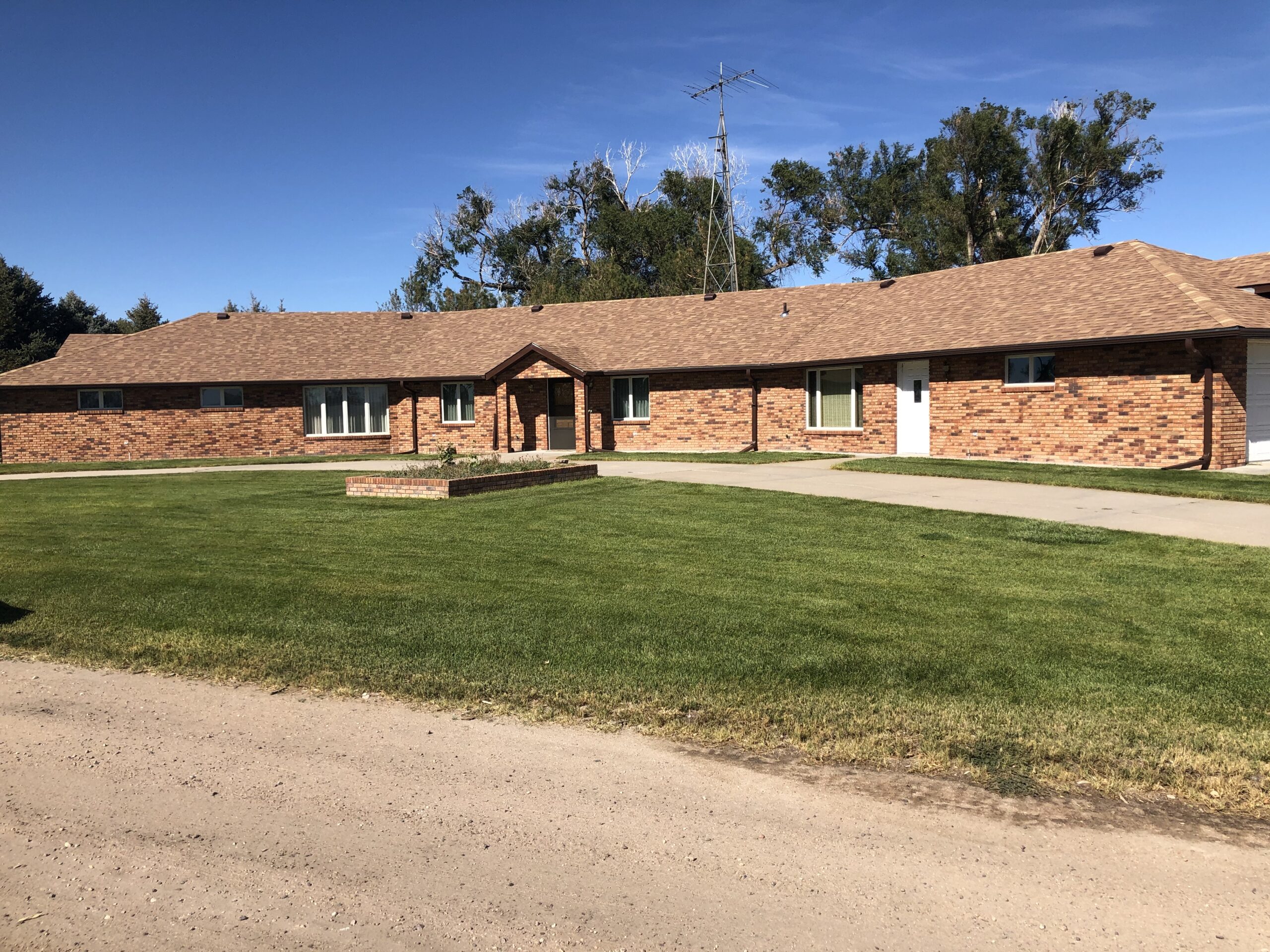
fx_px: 1027
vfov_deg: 49.7
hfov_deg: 63.4
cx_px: 635
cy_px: 476
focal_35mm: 28
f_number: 1.8
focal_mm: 3.99
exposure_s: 1/2288
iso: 20
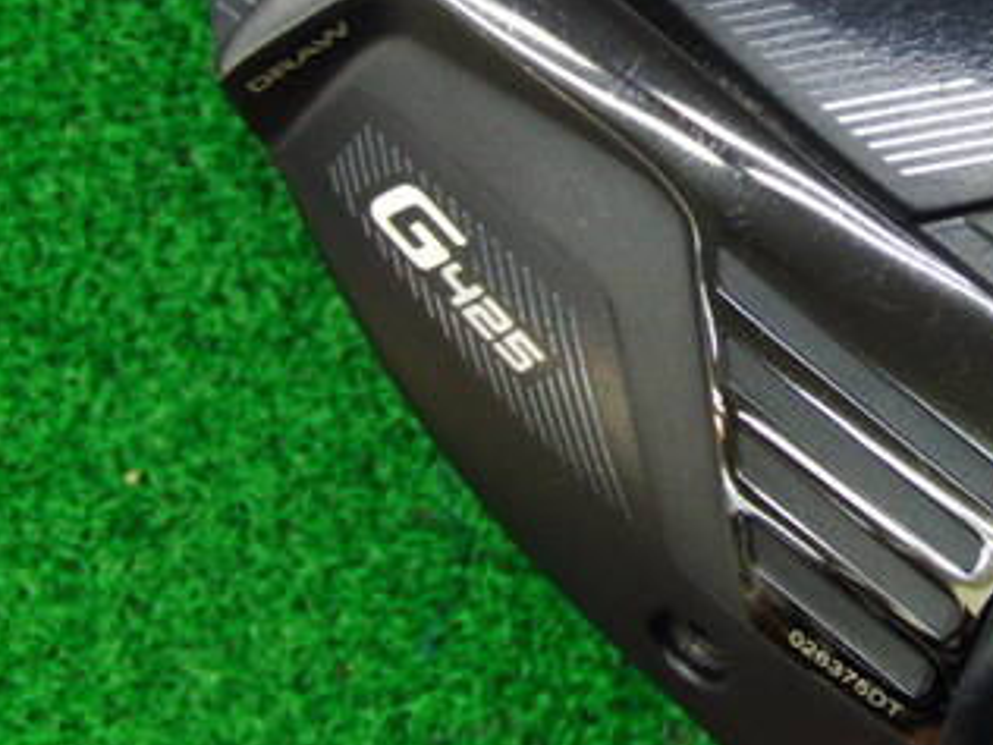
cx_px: 940
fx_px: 2151
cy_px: 116
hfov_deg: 25.0
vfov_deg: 19.4
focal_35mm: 75
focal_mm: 6.42
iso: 400
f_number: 3.6
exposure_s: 1/40
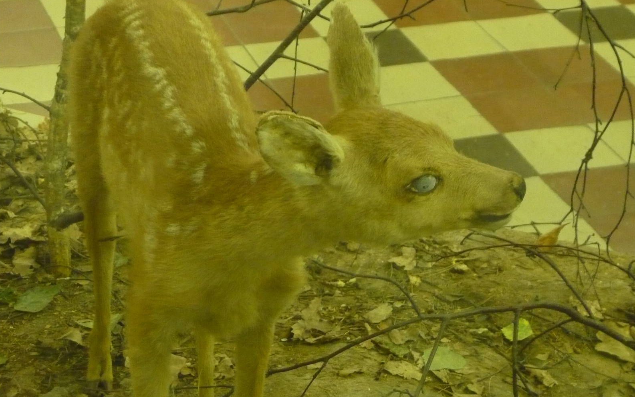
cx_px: 317
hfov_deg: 19.5
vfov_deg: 12.2
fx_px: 1852
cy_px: 216
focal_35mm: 107
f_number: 5.1
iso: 800
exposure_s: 1/8
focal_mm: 16.5
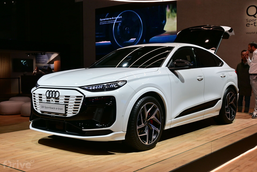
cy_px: 86
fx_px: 321
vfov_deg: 29.9
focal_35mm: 45
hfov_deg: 43.6
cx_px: 128
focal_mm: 30
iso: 320
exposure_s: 1/160
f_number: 6.3
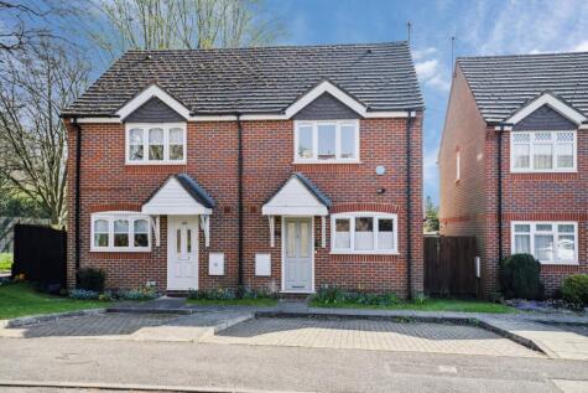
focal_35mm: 35
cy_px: 196
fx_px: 572
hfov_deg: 54.4
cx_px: 294
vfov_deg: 37.9
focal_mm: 35
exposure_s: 1/800
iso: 640
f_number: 8
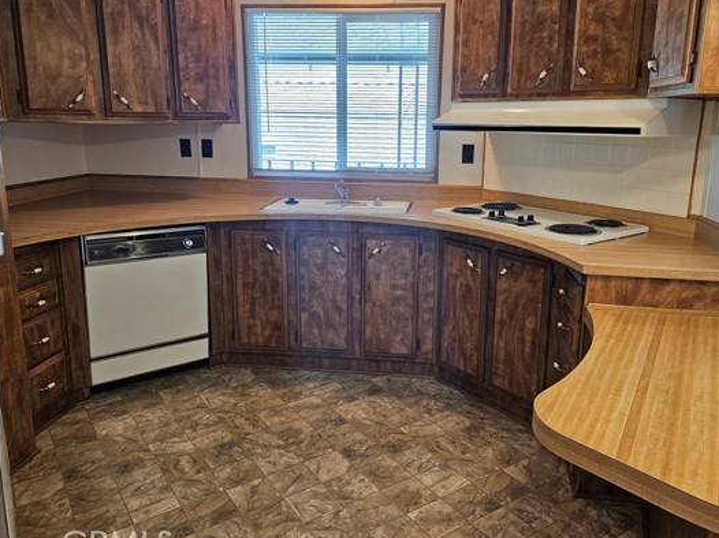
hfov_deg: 63.4
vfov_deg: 49.6
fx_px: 581
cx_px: 388
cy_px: 235
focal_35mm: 28
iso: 200
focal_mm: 5.4
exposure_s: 1/120
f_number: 1.8
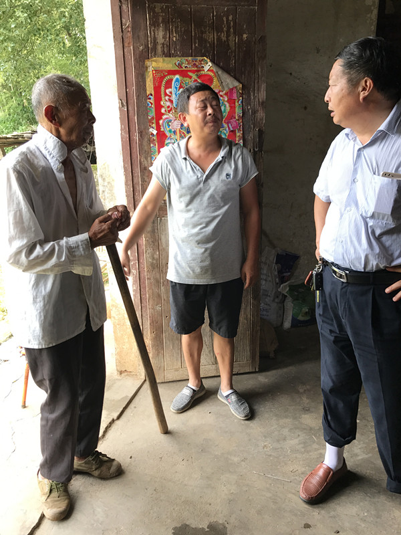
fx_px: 432
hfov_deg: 49.7
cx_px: 200
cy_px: 268
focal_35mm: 28
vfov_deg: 63.4
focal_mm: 3.99
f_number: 1.8
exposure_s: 1/104
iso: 20
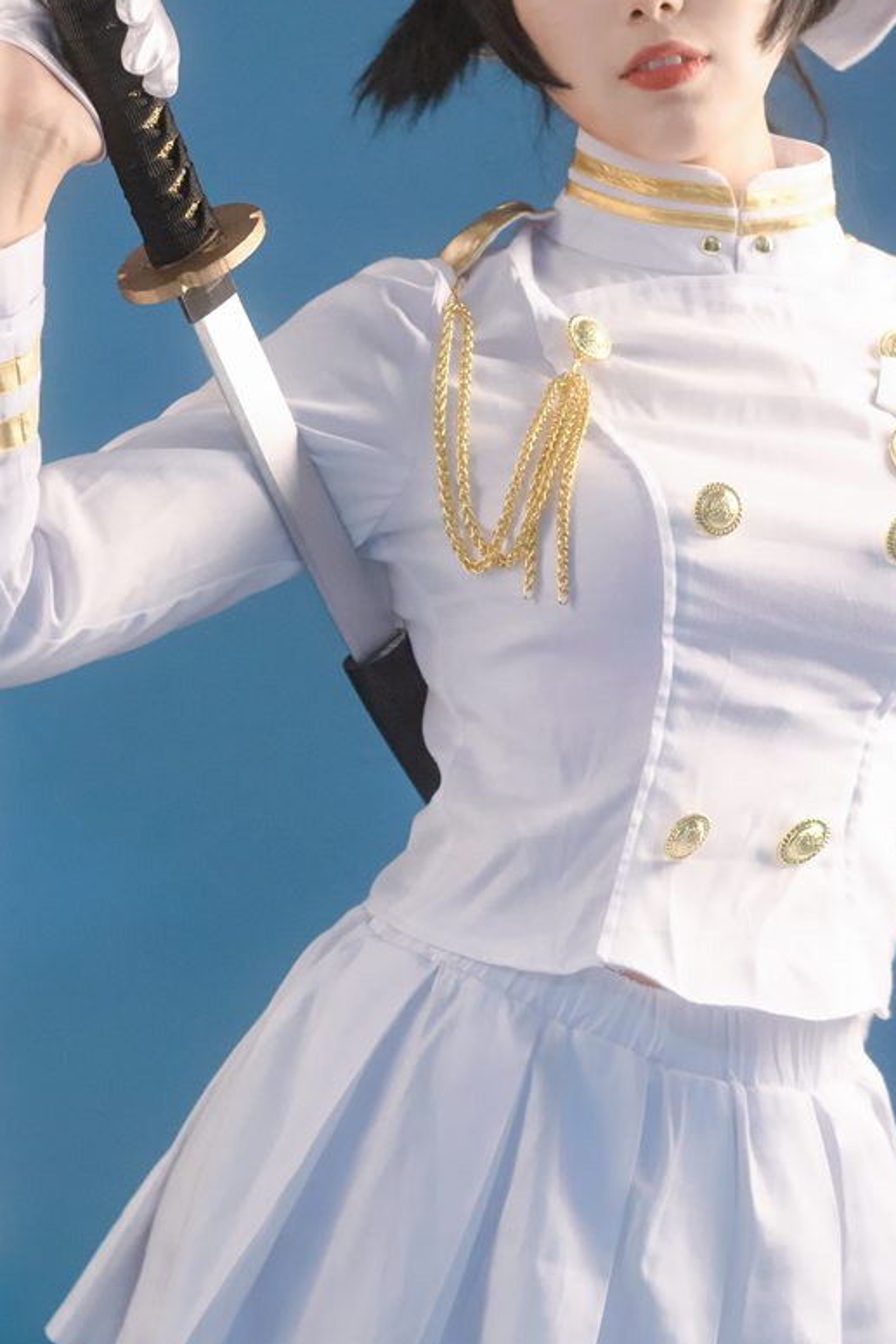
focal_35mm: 116
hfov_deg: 11.8
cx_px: 402
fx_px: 4328
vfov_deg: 17.6
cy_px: 738
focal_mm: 50
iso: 2000
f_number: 3.2
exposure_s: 1/160
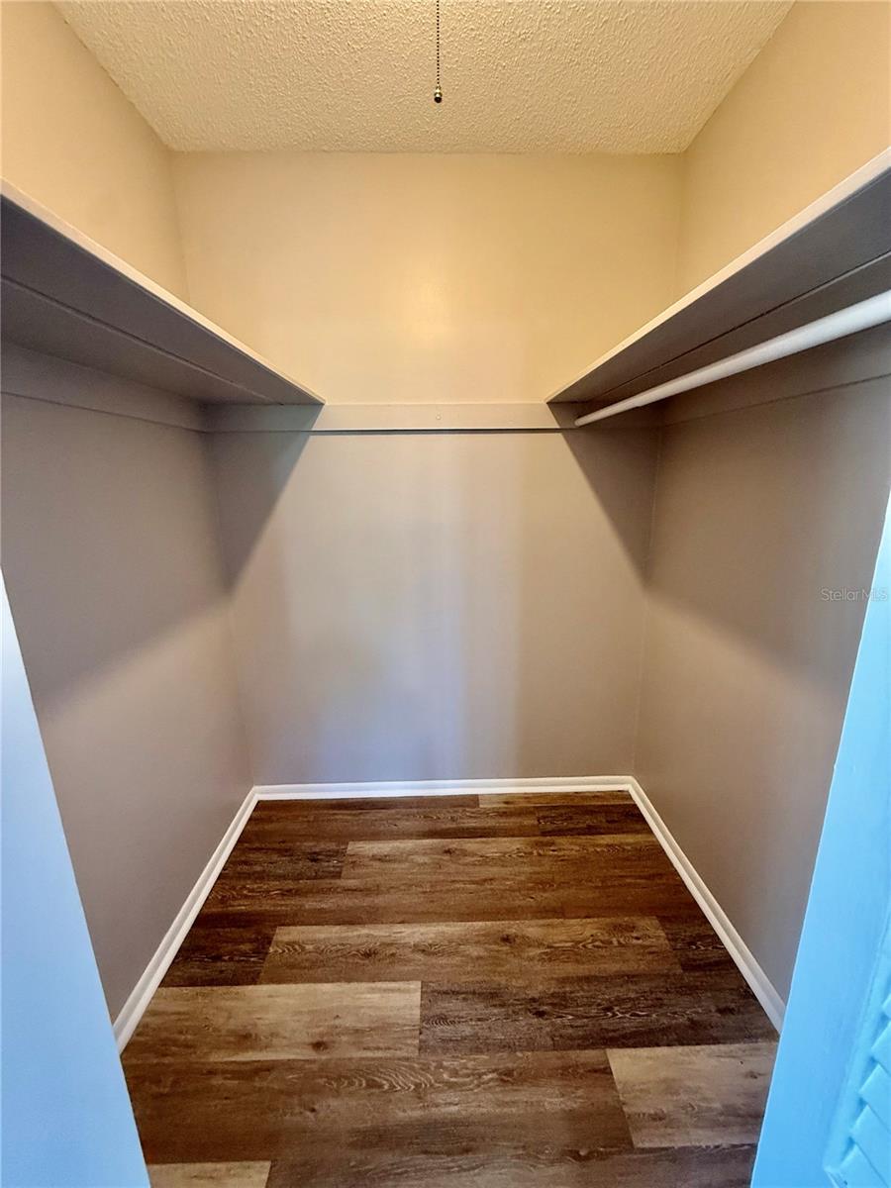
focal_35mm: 14
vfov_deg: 102.1
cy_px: 594
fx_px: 480
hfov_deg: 85.7
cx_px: 446
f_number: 2.2
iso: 250
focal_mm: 2.22
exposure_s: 1/60
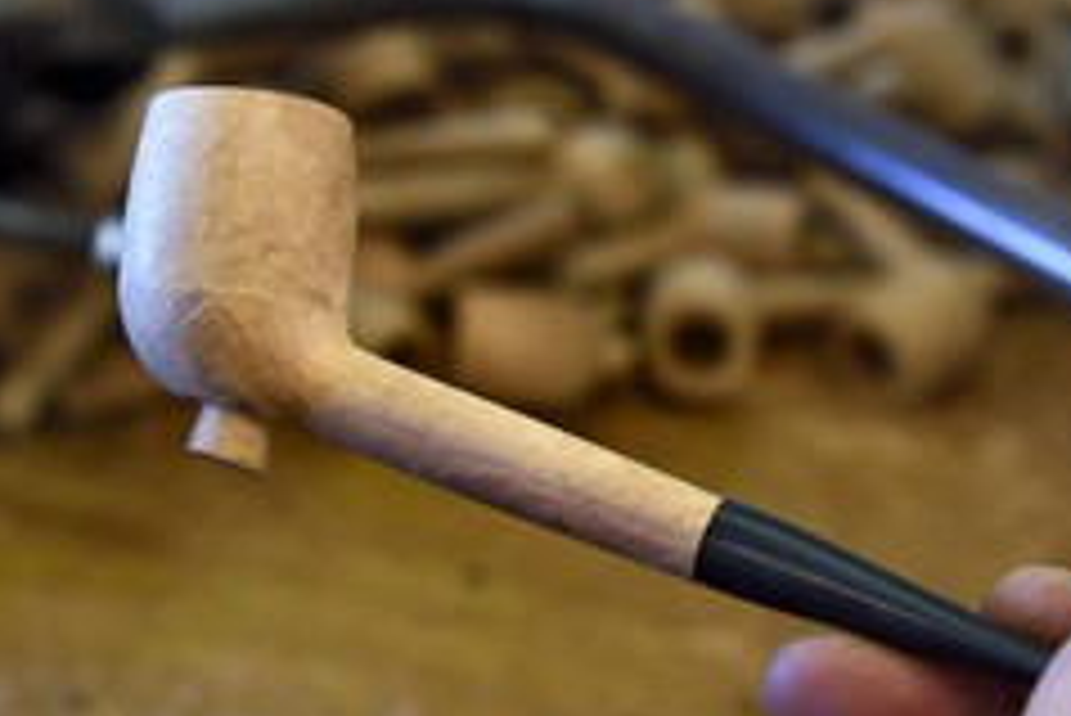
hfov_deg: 23.0
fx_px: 2619
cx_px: 713
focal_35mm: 88
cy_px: 522
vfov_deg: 15.5
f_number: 5
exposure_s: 1/60
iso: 1600
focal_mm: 50
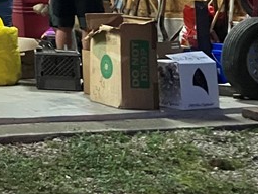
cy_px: -153
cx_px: -251
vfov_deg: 12.2
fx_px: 835
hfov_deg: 14.6
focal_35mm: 112
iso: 320
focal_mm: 3.99
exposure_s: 1/40
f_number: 1.8
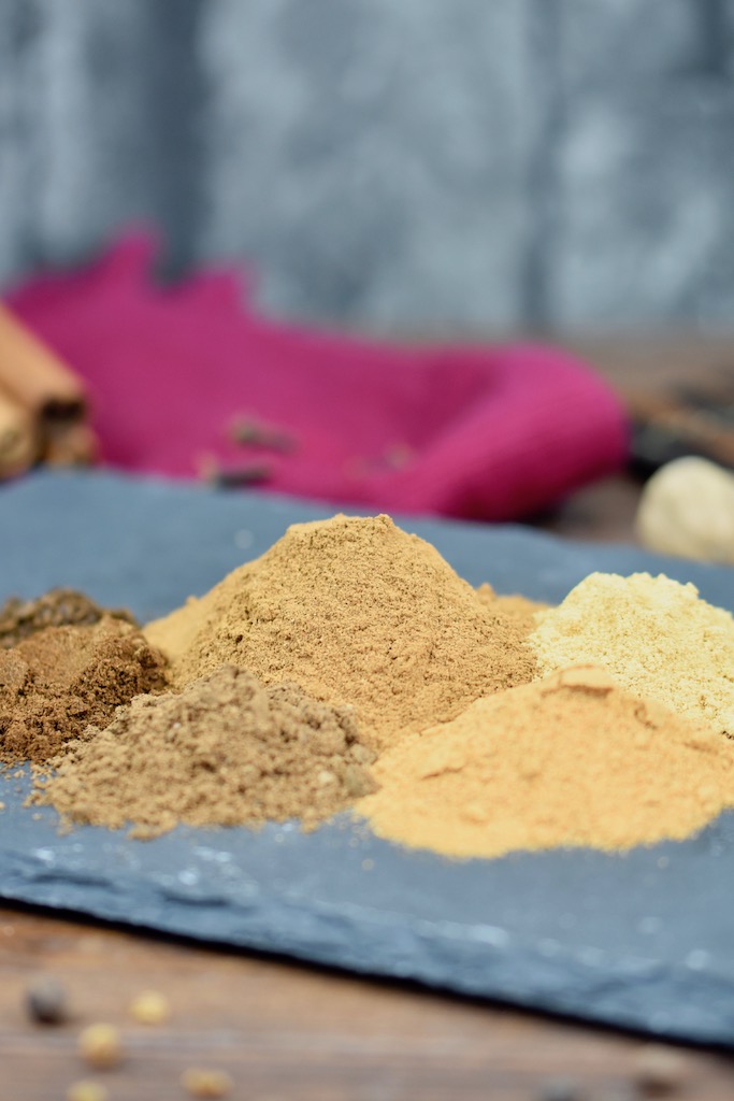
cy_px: 550
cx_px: 367
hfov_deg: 8.7
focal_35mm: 158
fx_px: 4815
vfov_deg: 13.0
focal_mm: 105
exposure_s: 1/60
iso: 400
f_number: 4
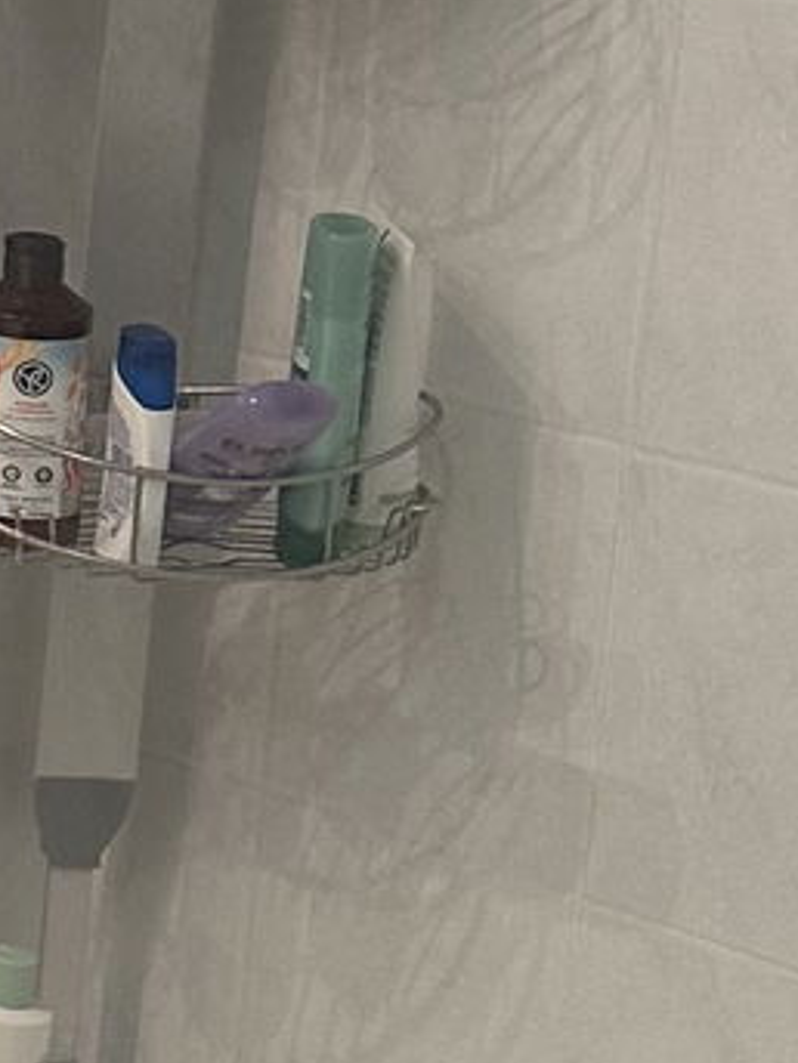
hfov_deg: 8.6
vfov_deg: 13.1
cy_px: 107
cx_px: -1466
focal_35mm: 149
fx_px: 4580
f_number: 1.78
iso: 125
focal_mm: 6.86
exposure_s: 1/50
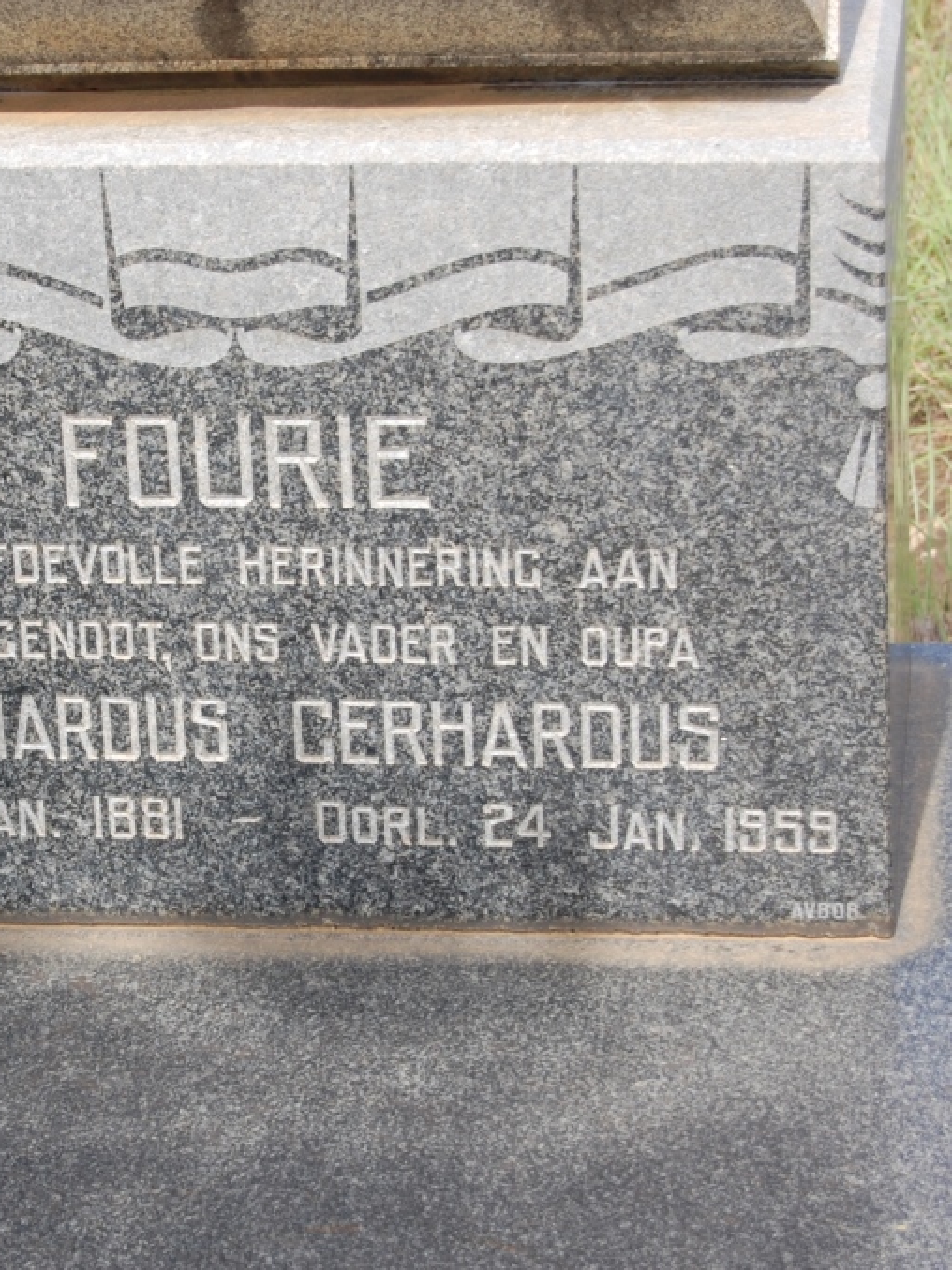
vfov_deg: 16.5
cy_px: 634
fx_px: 4393
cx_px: 156
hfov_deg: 12.3
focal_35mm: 120
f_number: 7.1
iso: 200
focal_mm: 55
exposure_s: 1/200
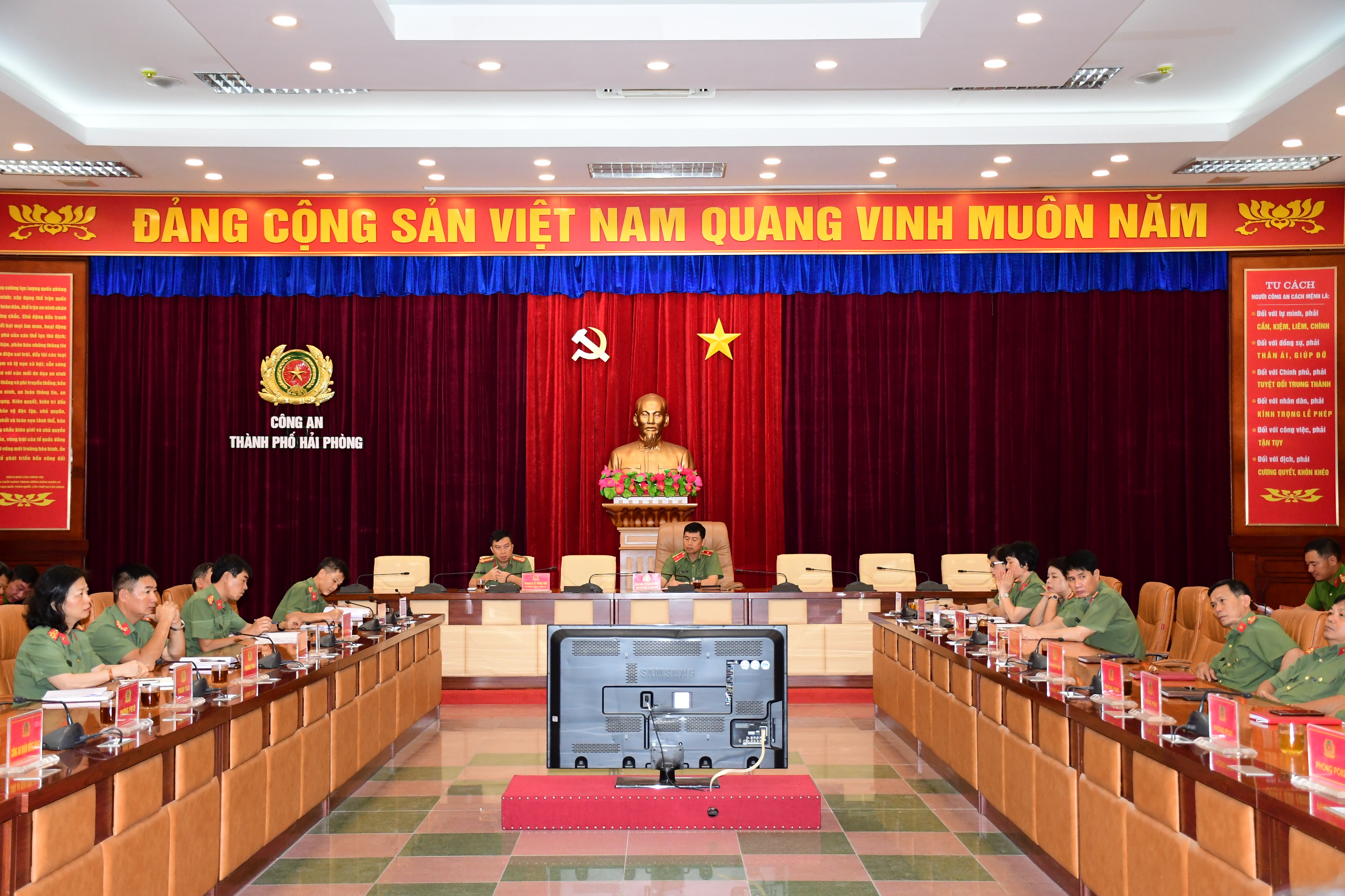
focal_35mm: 40
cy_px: 448
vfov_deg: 33.0
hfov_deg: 47.9
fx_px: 1513
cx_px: 672
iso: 2000
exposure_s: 1/200
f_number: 4
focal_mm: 27
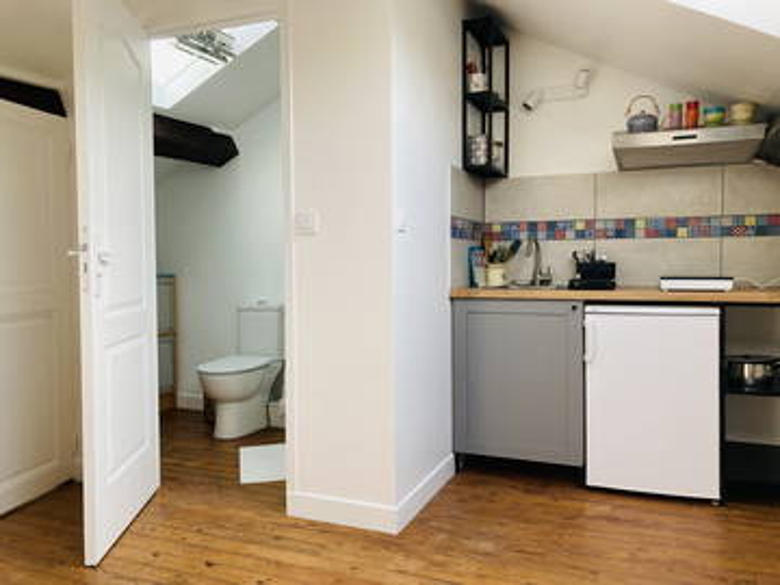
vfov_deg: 49.7
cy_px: 292
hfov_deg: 63.4
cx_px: 390
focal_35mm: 28
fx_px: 631
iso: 50
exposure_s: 1/121
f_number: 1.8
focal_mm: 3.99
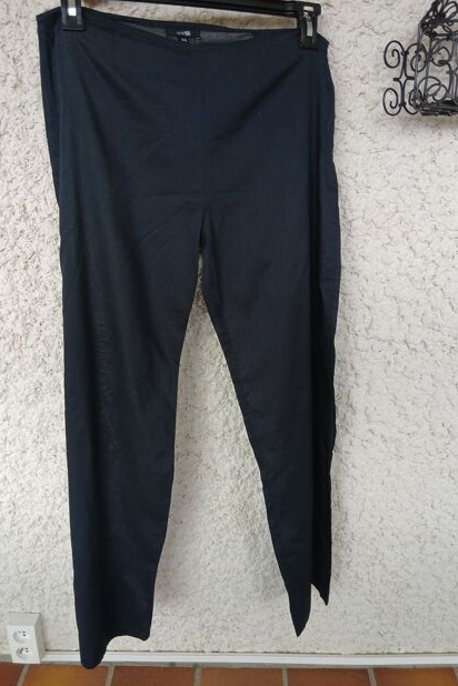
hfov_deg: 46.4
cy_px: 351
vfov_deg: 65.5
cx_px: 228
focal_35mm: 28
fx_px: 534
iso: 80
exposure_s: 1/50
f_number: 1.8
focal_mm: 3.98
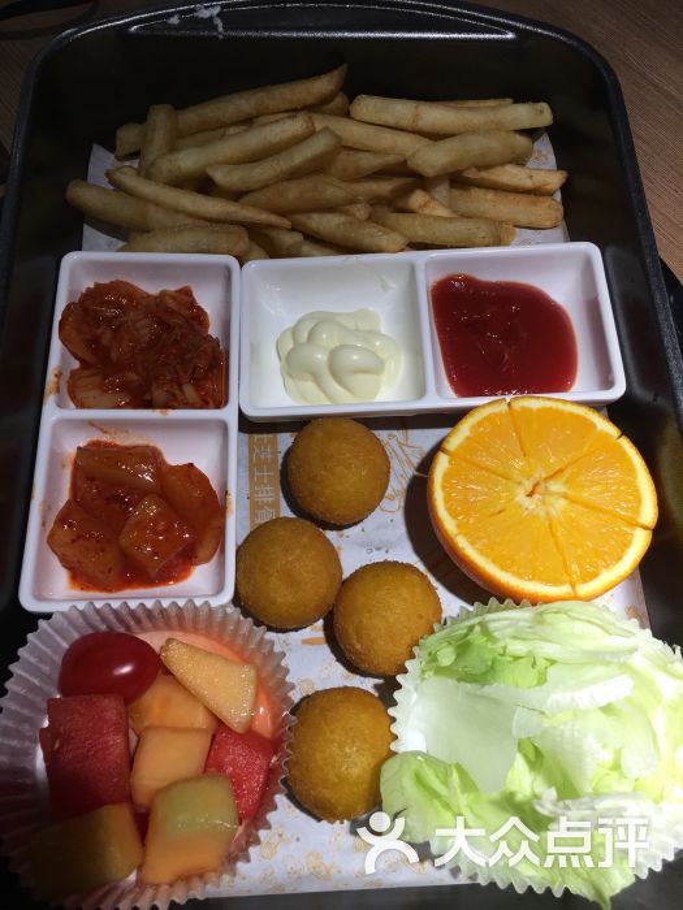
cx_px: 342
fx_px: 763
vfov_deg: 61.7
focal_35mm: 29
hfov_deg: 48.2
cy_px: 455
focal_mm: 4.15
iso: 40
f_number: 2.2
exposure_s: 1/100
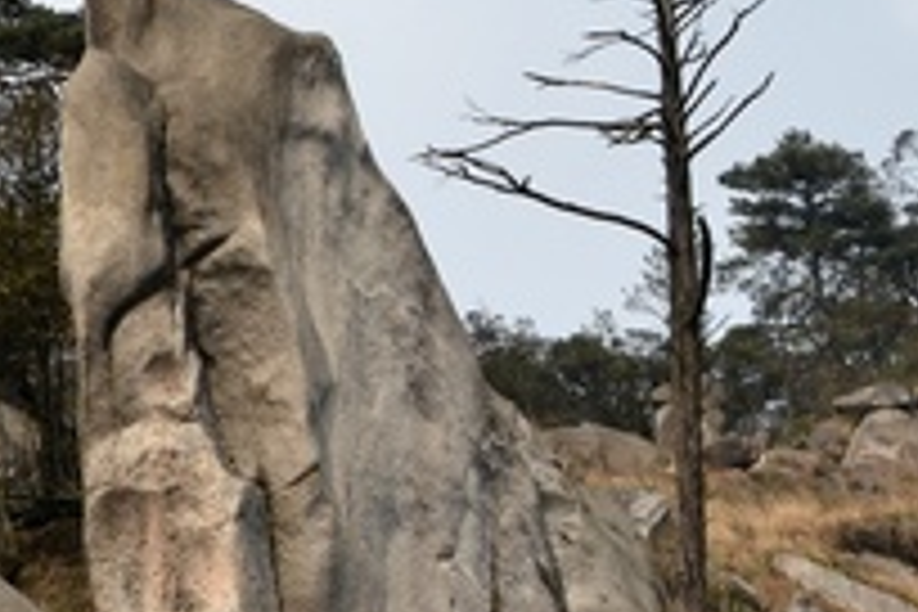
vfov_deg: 8.3
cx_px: 864
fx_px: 4207
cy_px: 79
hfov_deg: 12.3
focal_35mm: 165
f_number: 9
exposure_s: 1/320
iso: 100
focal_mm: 32
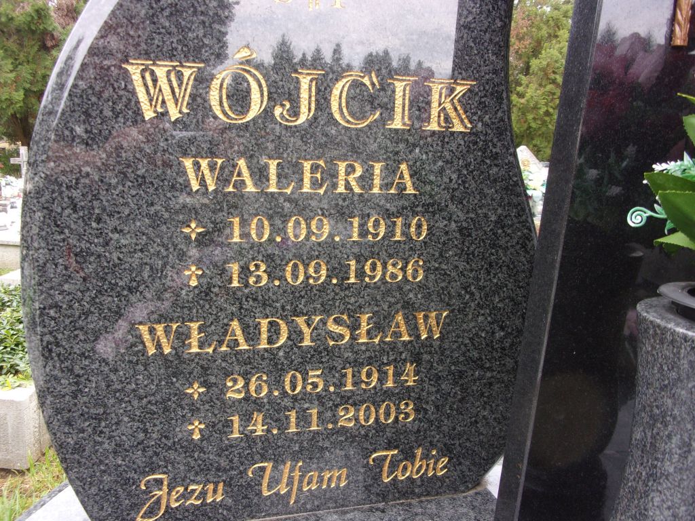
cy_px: 260
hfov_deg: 63.4
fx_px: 562
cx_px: 348
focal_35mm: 28
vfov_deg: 49.7
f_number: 3.9
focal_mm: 5.1
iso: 85
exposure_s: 1/34
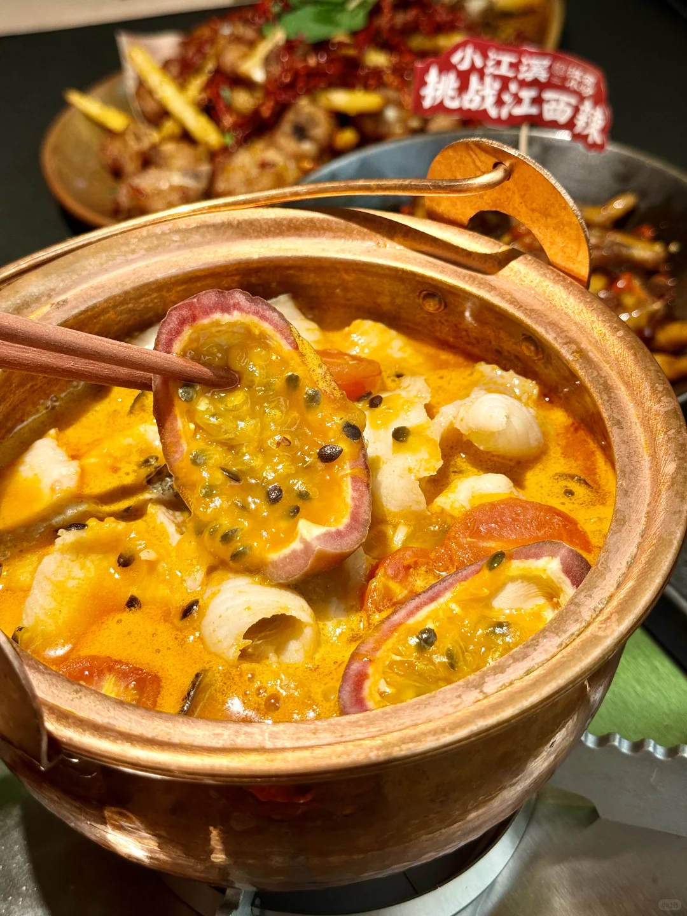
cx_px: 344
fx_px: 1270
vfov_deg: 39.7
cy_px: 458
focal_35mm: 48
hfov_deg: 30.3
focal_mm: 6.76
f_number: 1.78
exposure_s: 1/121
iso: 50
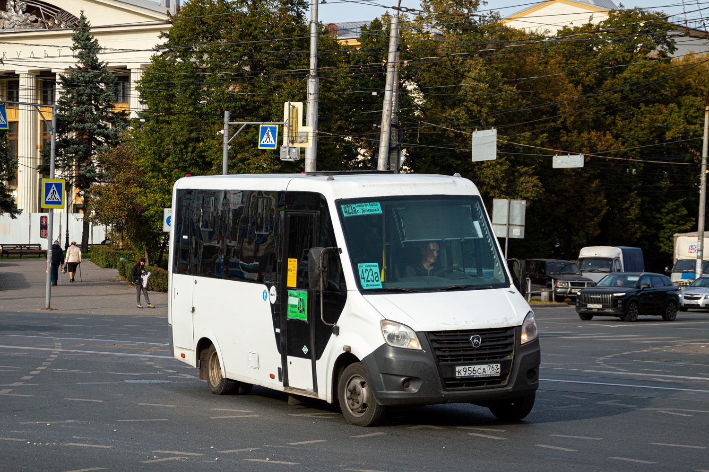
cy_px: 236
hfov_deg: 26.0
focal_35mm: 78
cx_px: 354
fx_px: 1535
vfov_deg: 17.5
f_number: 5.6
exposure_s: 1/640
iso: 100
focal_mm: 52
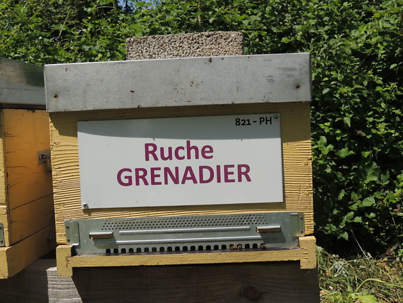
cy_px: 152
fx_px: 582
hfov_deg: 38.2
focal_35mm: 50
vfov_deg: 29.1
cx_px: 202
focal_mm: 8.9
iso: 100
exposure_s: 1/1250
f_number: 3.6
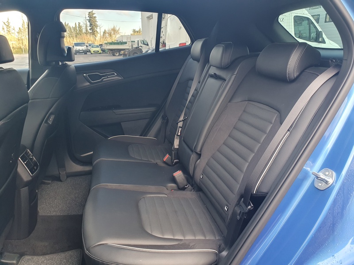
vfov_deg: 53.1
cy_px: 132
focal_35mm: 26
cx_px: 177
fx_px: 266
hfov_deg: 67.3
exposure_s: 1/100
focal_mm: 4.32
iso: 200
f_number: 2.4
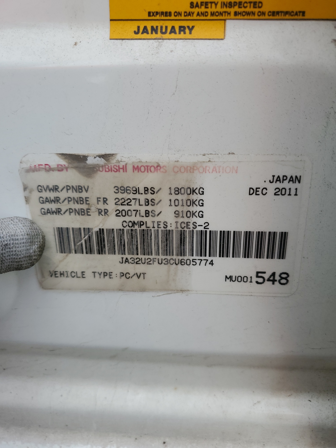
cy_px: 224
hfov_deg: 53.1
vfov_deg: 67.3
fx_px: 336
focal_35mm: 26
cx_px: 168
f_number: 1.5
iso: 50
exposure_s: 1/500
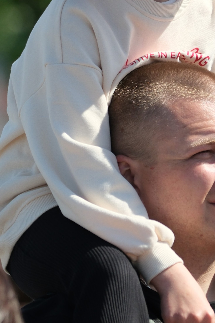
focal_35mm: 417
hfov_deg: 3.3
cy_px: 48
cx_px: 162
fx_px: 3736
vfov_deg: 4.9
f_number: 2.8
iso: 250
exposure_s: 1/2400
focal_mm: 140
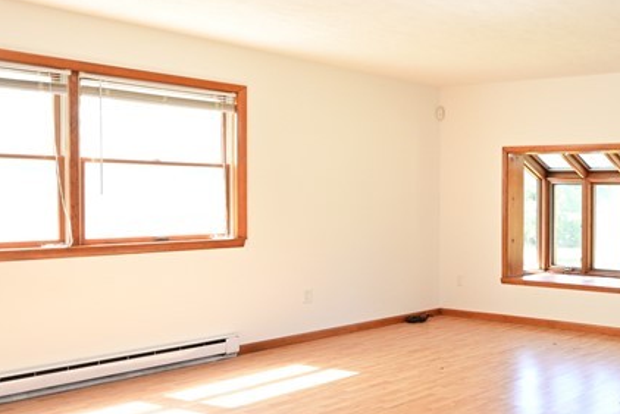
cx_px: 724
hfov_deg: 39.9
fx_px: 620
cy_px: 207
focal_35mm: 36
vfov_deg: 36.9
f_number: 9
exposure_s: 1/25
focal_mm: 14
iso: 640
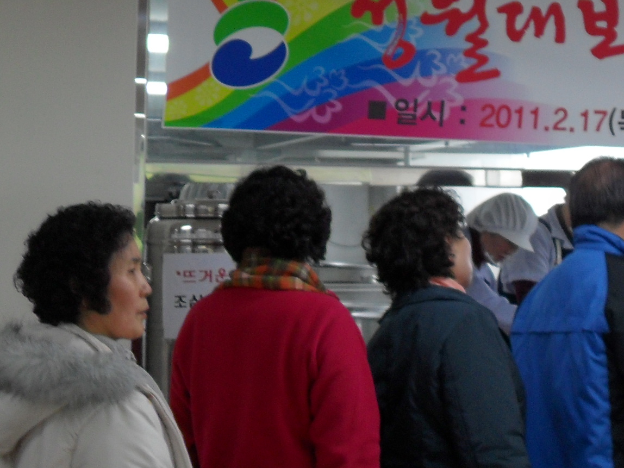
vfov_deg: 18.5
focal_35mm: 79
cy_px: 114
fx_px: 1424
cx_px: 522
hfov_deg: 24.2
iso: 100
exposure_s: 1/45
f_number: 2.8
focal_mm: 6.2
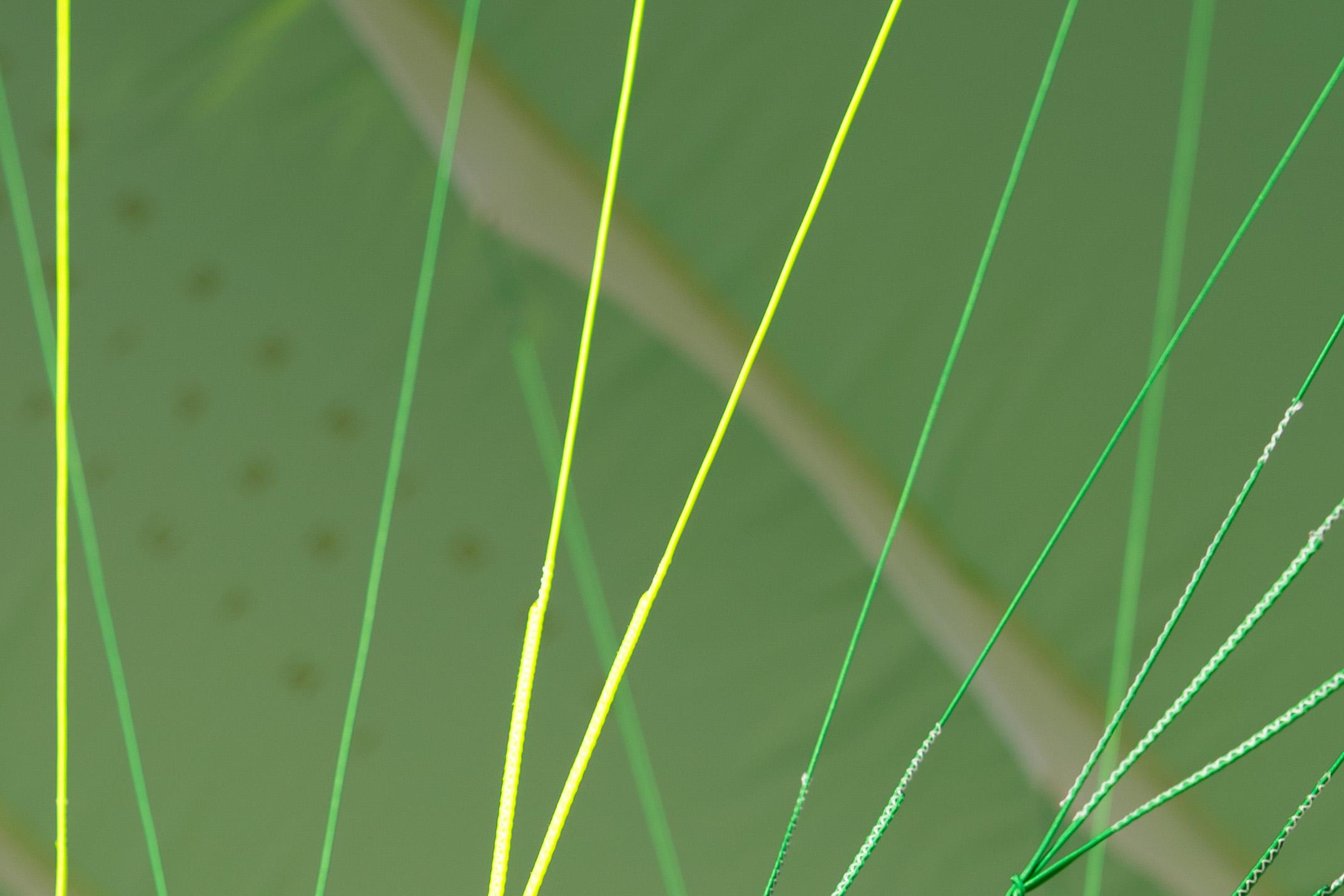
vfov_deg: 8.3
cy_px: 1087
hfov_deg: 12.3
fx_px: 6131
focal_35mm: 164
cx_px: -104
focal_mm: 58.8
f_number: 5
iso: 100
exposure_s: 1/1000
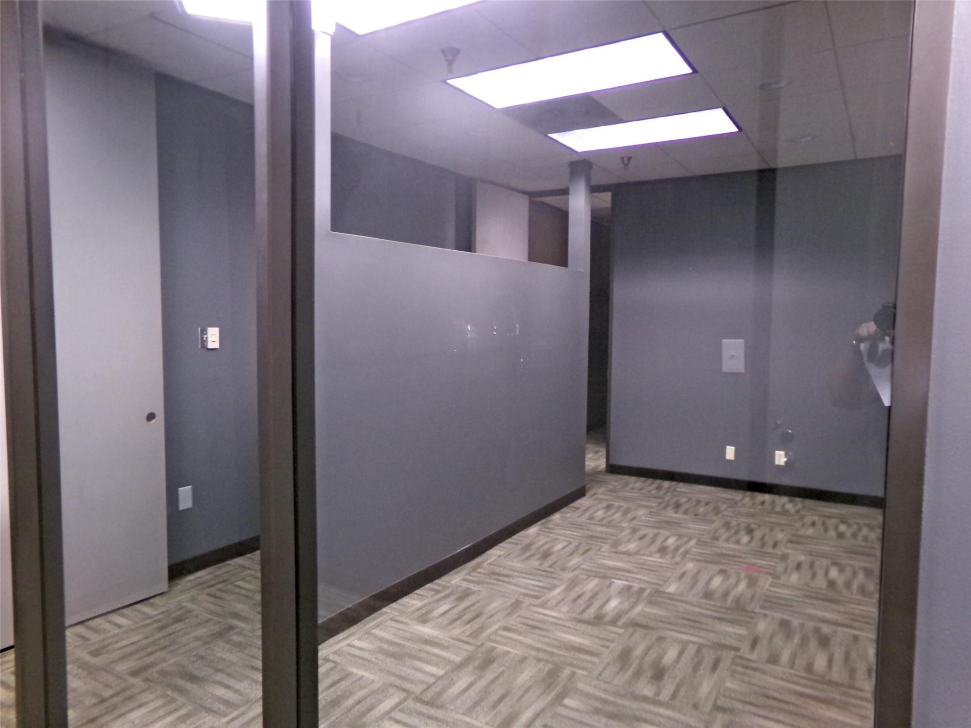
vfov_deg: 56.8
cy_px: 364
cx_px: 486
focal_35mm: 24
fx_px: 673
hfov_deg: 71.6
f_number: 3.7
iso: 793
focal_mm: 4.3
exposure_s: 1/17
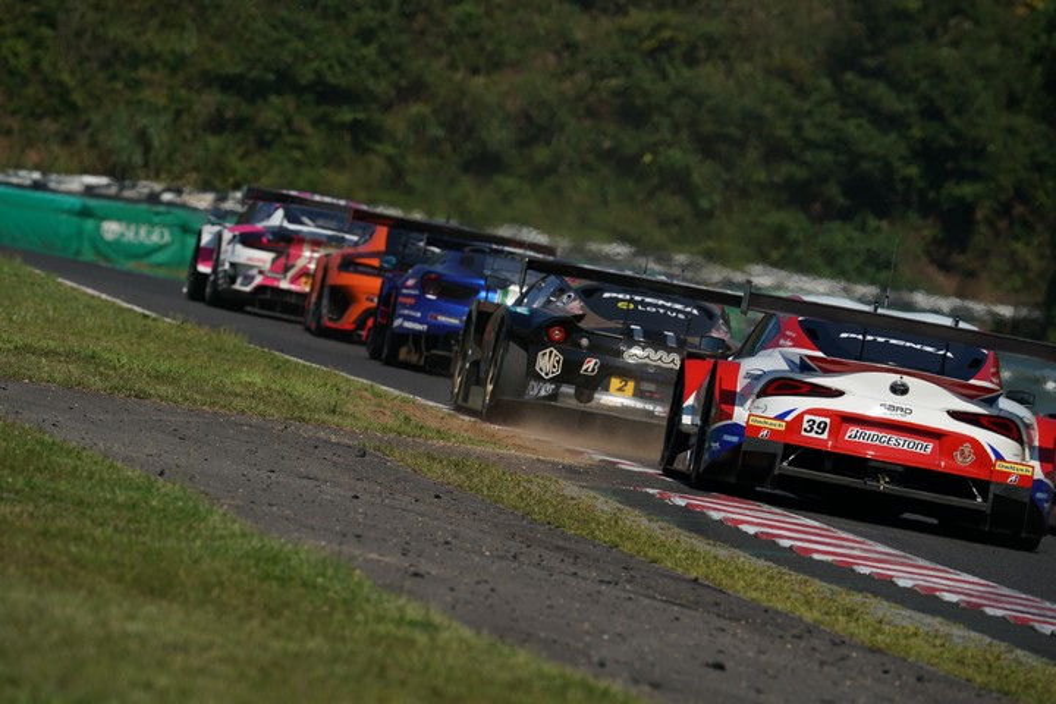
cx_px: 528
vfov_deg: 2.7
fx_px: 14666
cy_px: 352
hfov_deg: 4.1
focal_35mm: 500
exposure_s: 1/1000
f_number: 9
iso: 200
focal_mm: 500
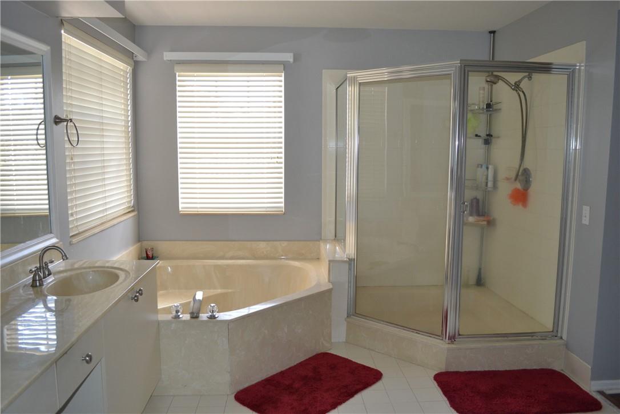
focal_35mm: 27
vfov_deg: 47.9
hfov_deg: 67.4
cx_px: 310
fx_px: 465
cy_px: 207
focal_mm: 18
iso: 450
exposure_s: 1/60
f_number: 3.5
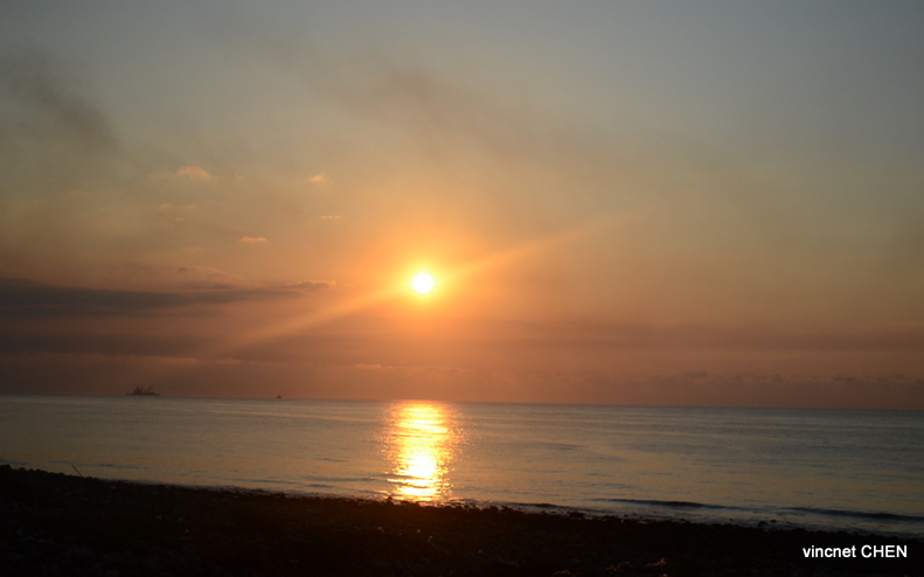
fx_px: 1636
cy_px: 269
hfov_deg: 31.5
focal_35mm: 65
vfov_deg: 20.0
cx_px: 464
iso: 200
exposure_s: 1/2500
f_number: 6.3
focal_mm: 42
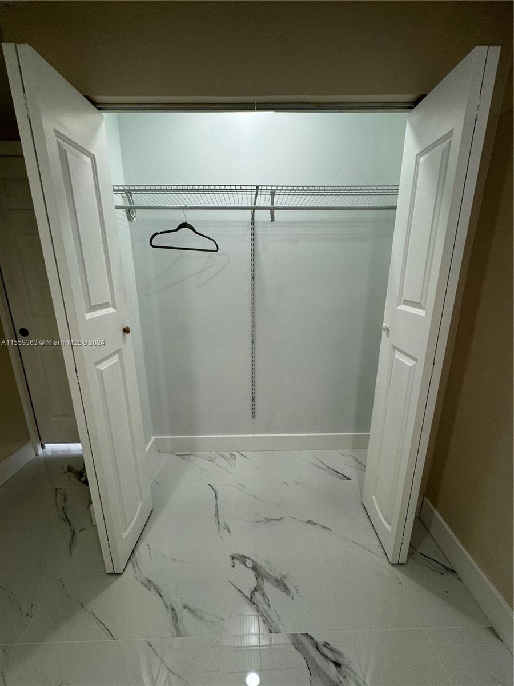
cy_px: 343
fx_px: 277
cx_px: 257
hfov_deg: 85.7
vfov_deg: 102.1
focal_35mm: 14
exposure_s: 1/120
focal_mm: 2.22
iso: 100
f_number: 2.2
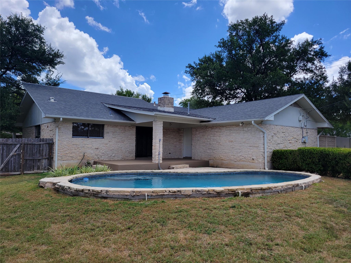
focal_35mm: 26
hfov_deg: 67.3
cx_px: 176
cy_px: 132
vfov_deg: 53.1
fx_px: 264
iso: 40
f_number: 1.8
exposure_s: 1/2082
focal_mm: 5.4
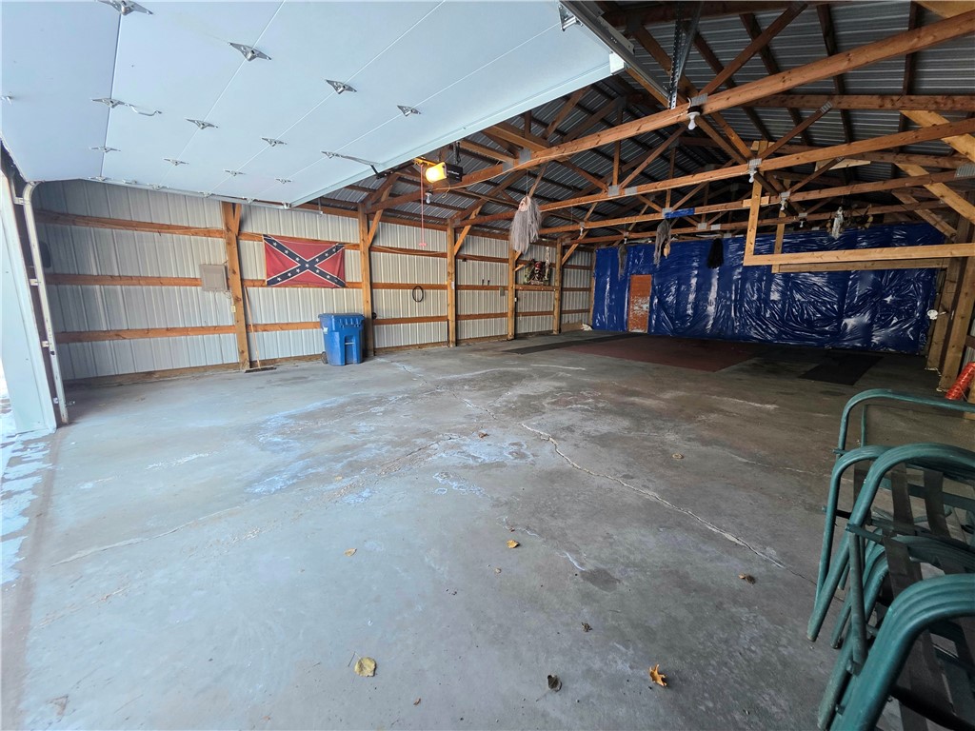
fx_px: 366
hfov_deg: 106.2
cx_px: 488
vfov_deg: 89.9
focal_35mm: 13
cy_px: 366
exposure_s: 1/120
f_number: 1.9
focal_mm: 2.2
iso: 125
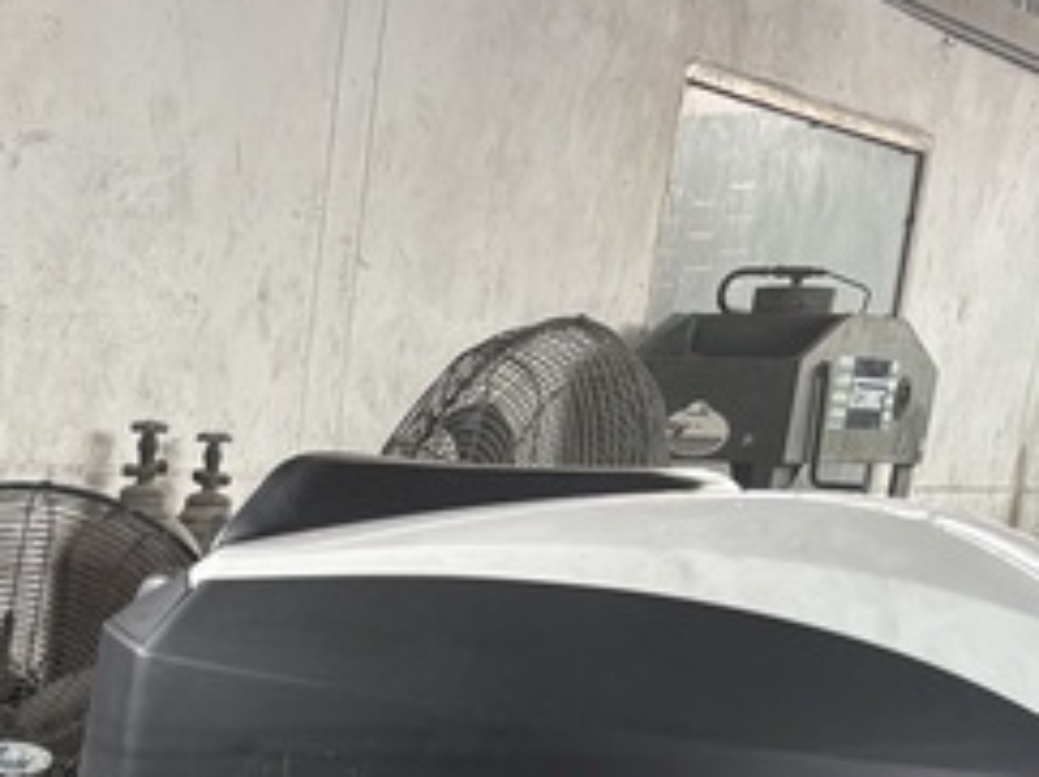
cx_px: -348
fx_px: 2579
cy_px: 1228
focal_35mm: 86
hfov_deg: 20.6
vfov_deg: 15.5
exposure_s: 1/121
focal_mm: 5.96
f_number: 1.6
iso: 80
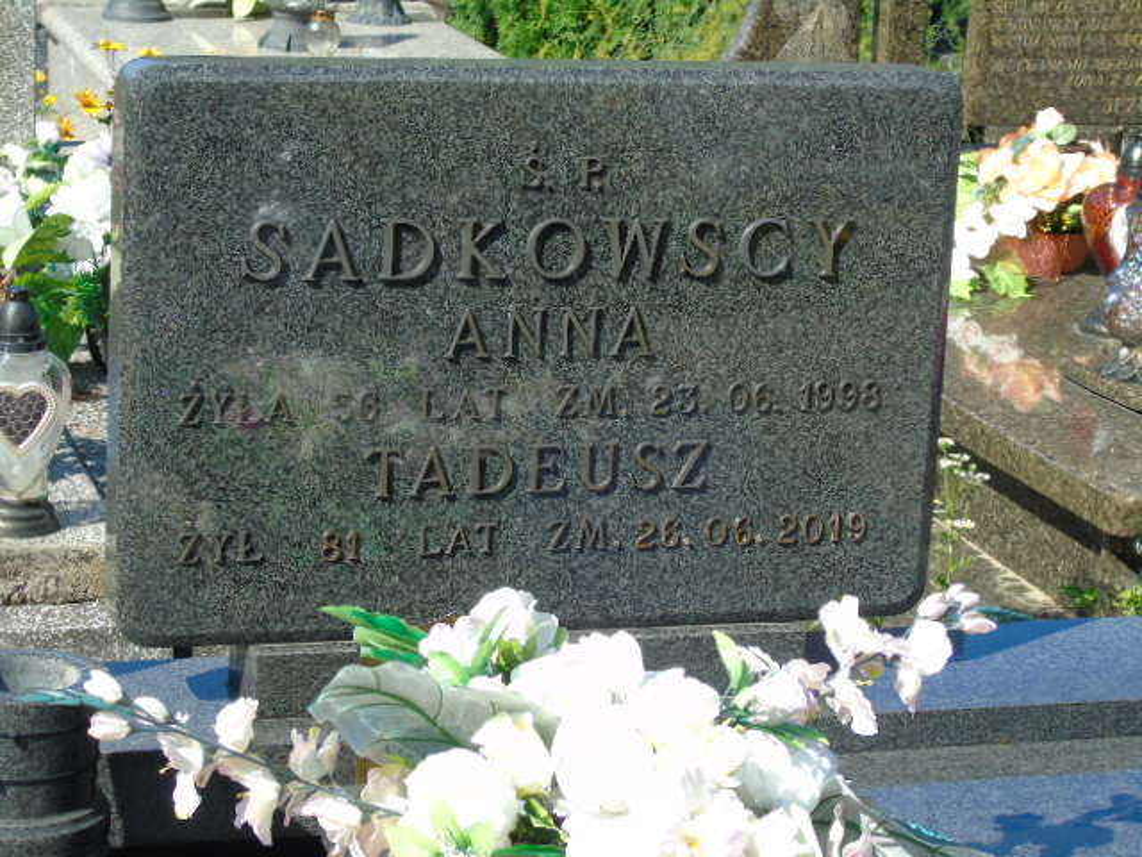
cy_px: 428
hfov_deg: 20.9
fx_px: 3101
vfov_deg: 15.7
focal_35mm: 94
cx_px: 571
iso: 80
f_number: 4.3
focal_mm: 17
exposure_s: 1/320
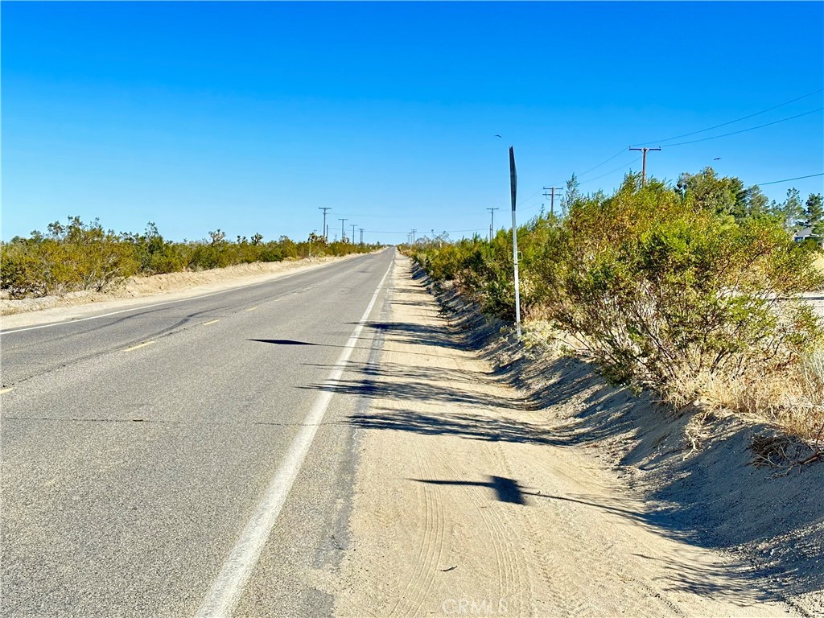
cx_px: 412
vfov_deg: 30.3
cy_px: 309
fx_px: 1143
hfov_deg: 39.7
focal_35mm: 48
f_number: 1.78
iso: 64
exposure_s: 1/1565
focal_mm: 6.86
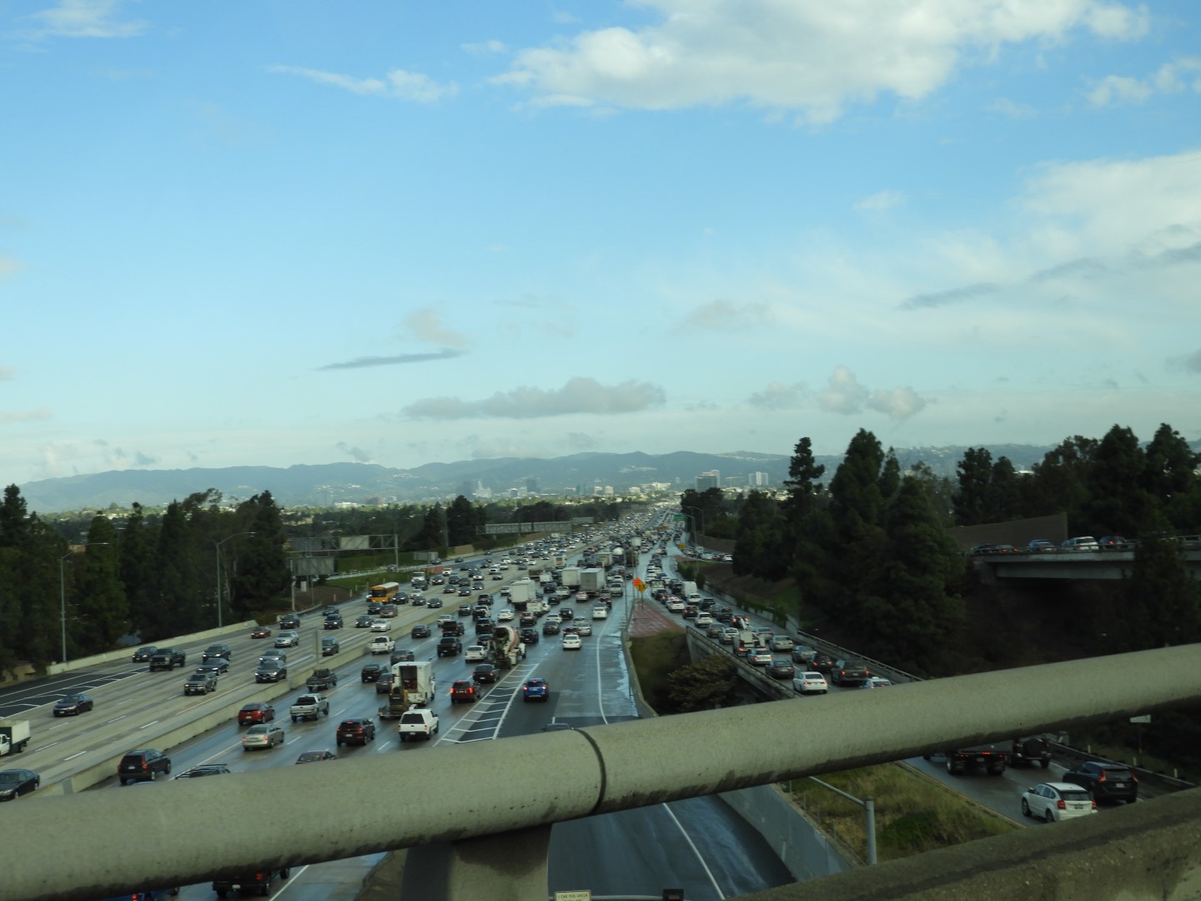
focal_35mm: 50
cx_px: 600
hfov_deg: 38.2
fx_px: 1735
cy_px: 450
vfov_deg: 29.1
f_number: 4
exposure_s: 1/500
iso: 100
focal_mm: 9
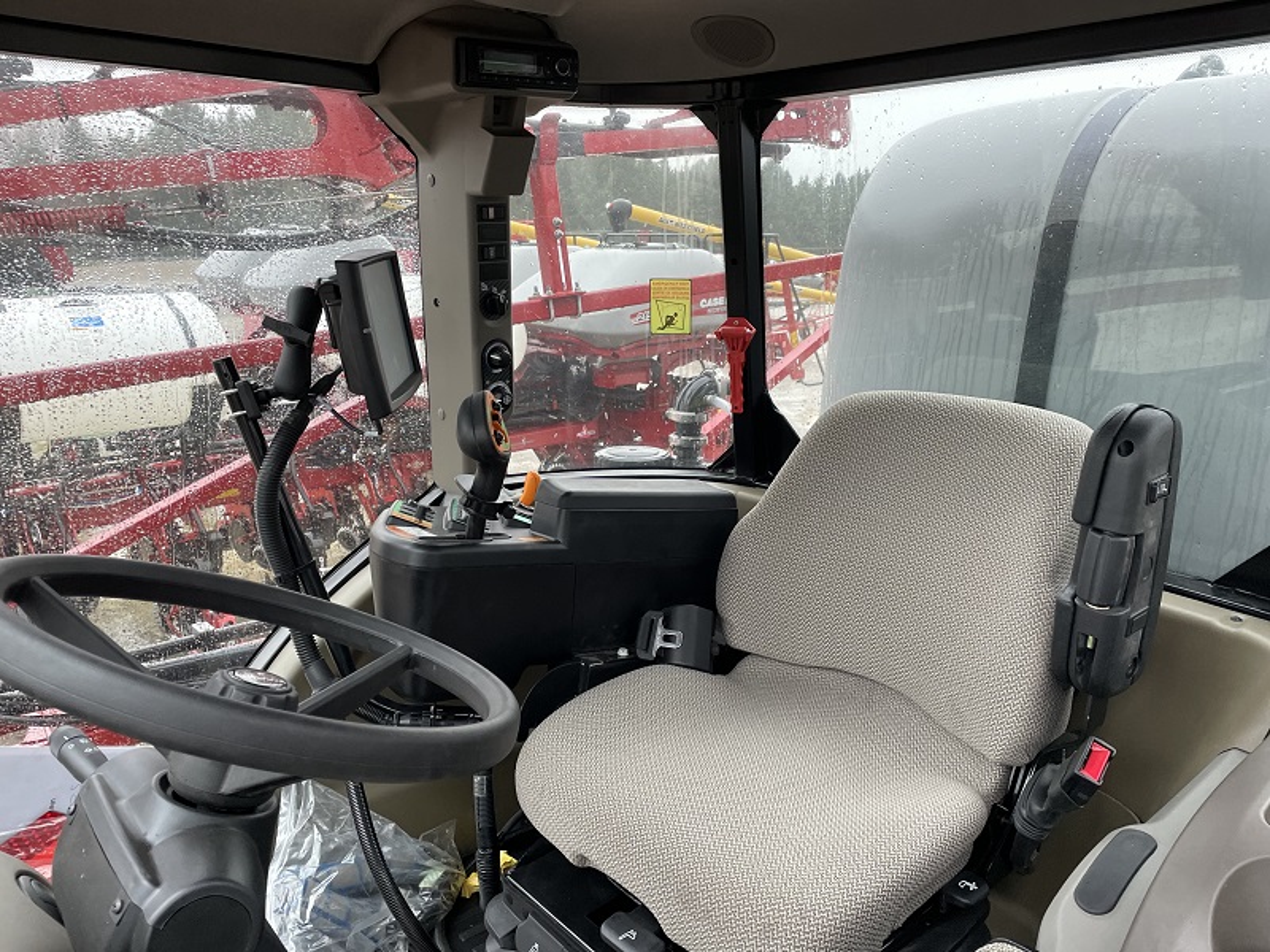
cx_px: 635
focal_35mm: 26
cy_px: 476
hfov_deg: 67.3
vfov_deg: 53.1
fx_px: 954
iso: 125
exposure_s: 1/118
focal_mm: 4.2
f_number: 1.6
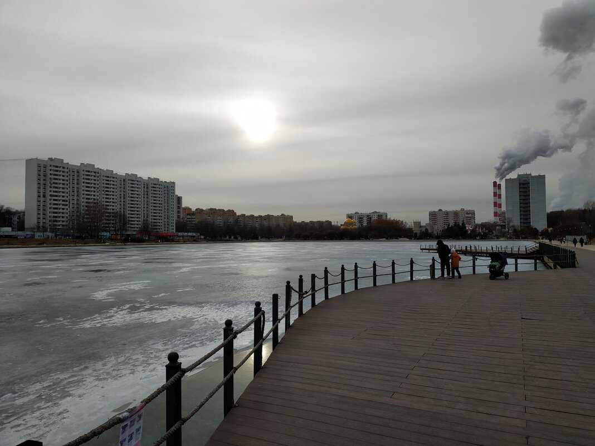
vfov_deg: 56.8
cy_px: 223
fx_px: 413
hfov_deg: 71.6
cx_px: 298
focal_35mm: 24
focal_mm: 3.94
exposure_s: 1/1211
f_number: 1.9
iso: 100
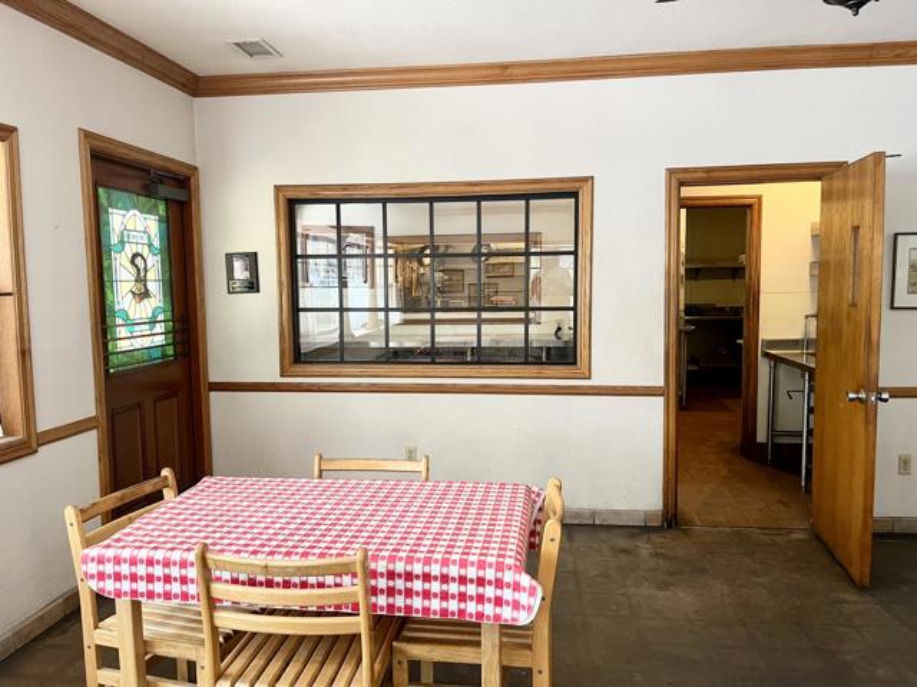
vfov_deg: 53.1
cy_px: 344
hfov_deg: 67.3
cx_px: 458
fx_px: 689
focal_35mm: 26
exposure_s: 1/60
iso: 200
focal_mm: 5.1
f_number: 1.6
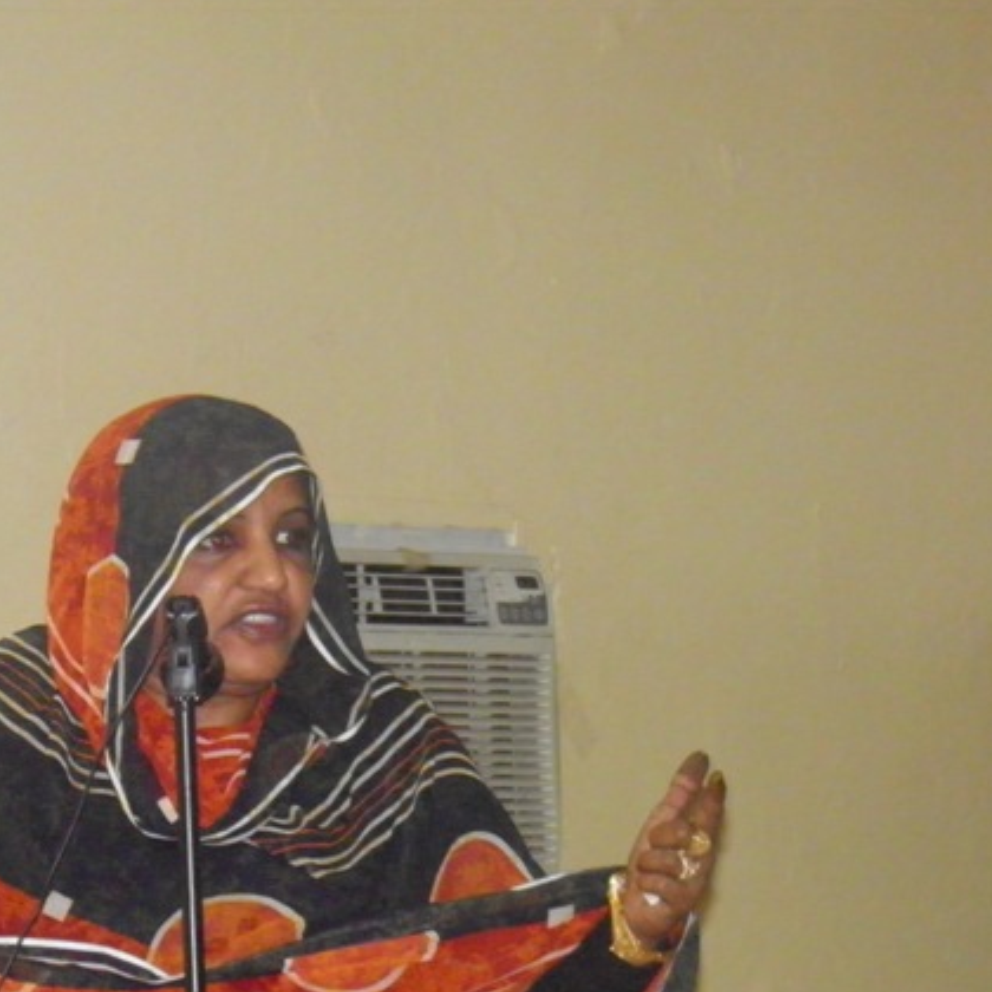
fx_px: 6873
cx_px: 61
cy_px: 701
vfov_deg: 8.2
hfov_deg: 8.2
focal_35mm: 212
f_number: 4
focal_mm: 22.6
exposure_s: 1/125
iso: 500
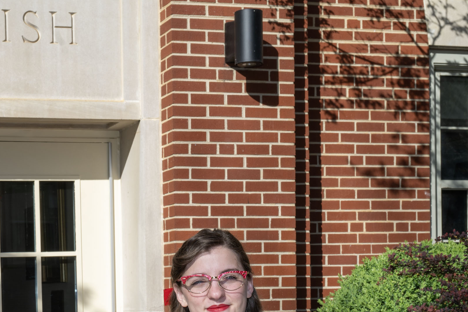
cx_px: 52
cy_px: 342
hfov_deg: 23.8
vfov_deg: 16.0
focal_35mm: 83
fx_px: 1079
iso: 31
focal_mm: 37
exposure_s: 1/60
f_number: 11
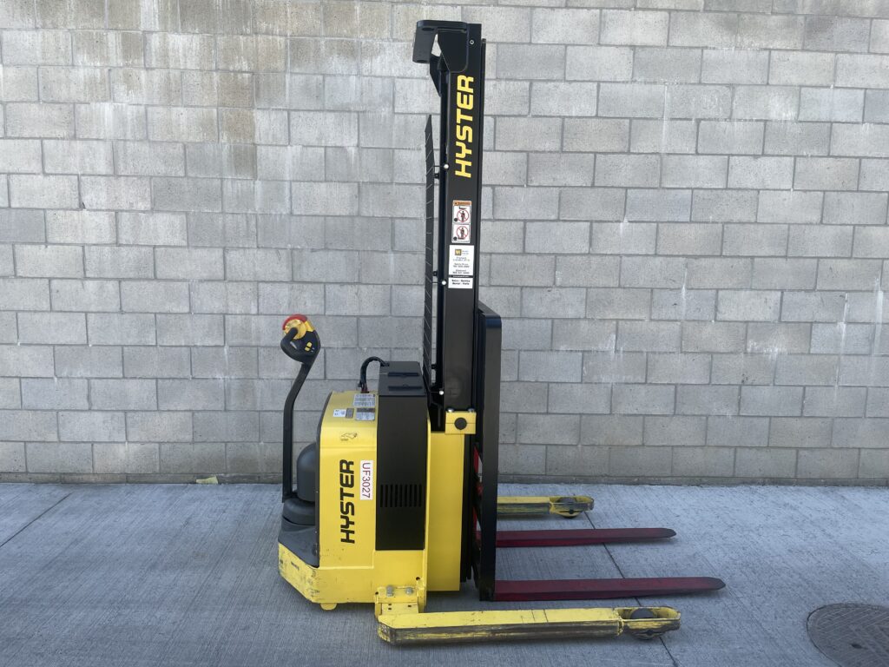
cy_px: 334
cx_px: 444
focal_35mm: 26
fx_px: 668
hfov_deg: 67.3
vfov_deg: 53.1
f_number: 1.6
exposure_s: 1/670
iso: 32
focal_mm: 4.2
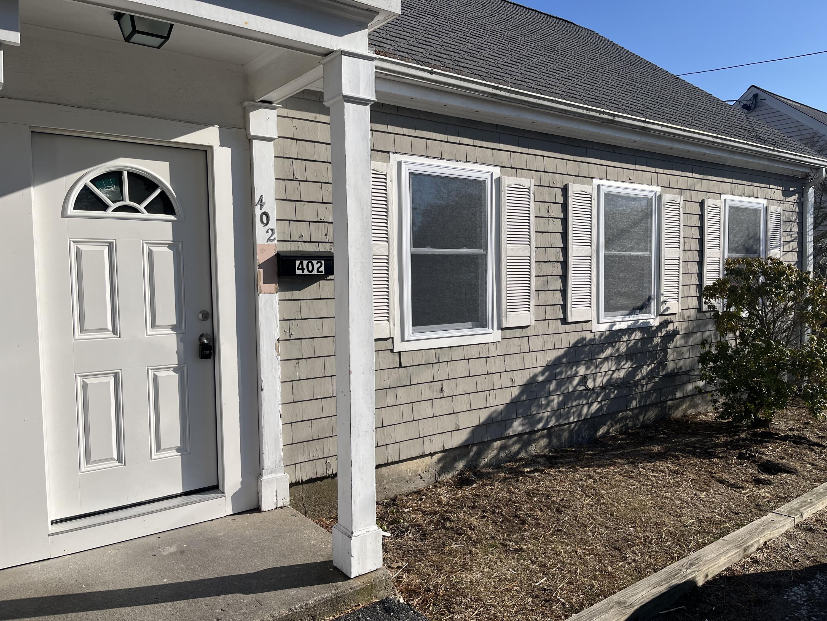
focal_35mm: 26
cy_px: 310
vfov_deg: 53.1
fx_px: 621
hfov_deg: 67.3
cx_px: 414
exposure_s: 1/5556
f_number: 1.6
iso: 50
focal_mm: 5.1
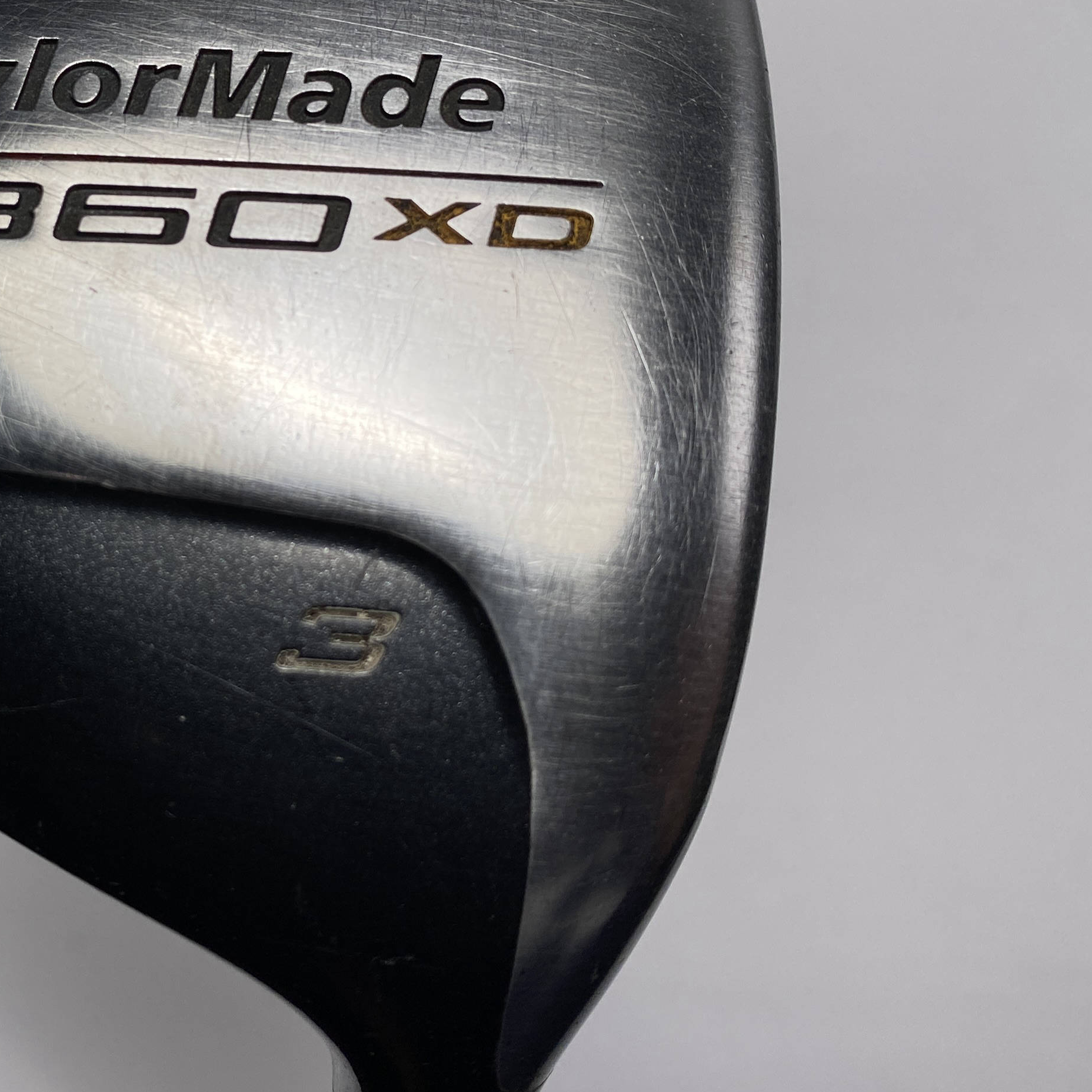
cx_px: 142
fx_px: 1713
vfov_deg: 35.1
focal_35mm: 48
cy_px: 379
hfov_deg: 33.8
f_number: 1.8
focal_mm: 4.25
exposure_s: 1/1193
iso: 32
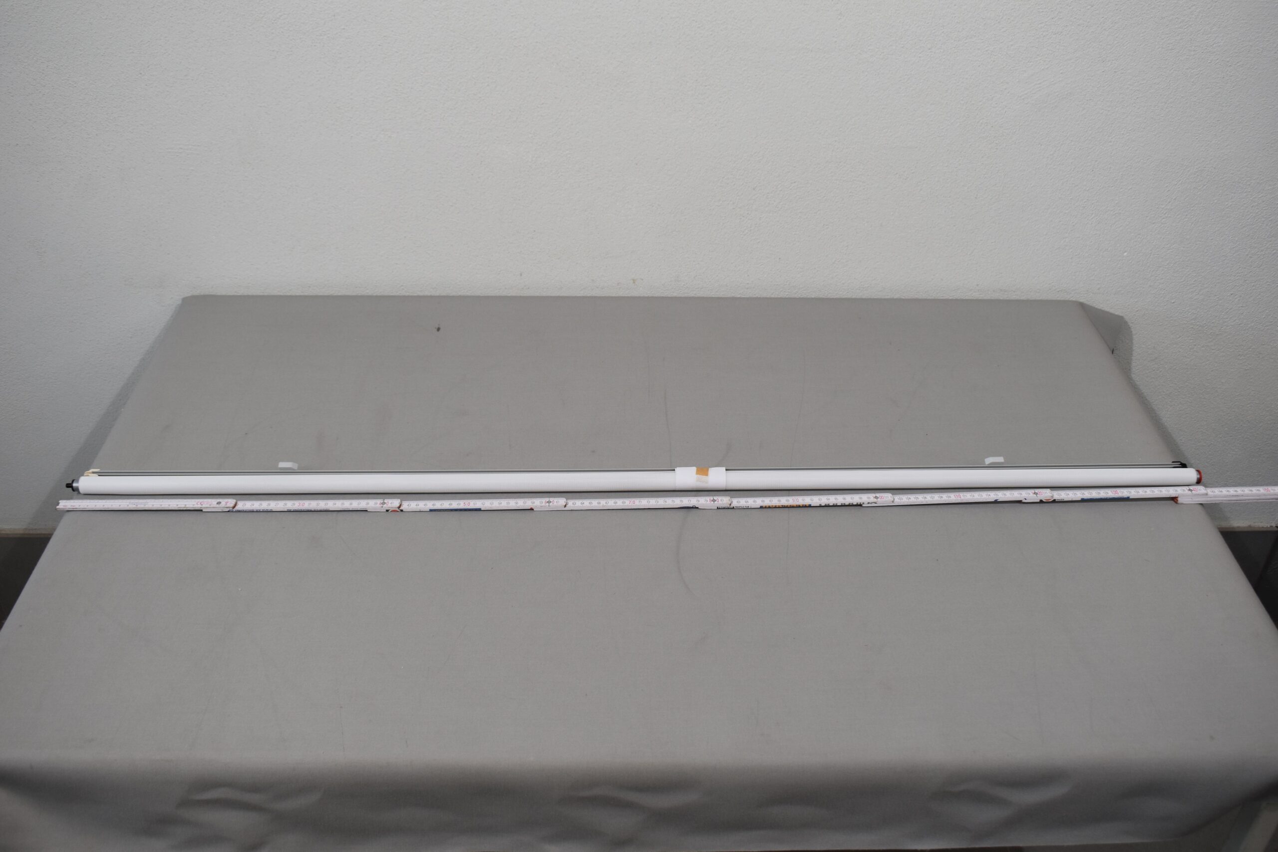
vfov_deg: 40.0
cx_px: 639
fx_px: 1171
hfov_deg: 57.2
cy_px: 426
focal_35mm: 33
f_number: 5.6
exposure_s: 1/125
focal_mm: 22
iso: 360
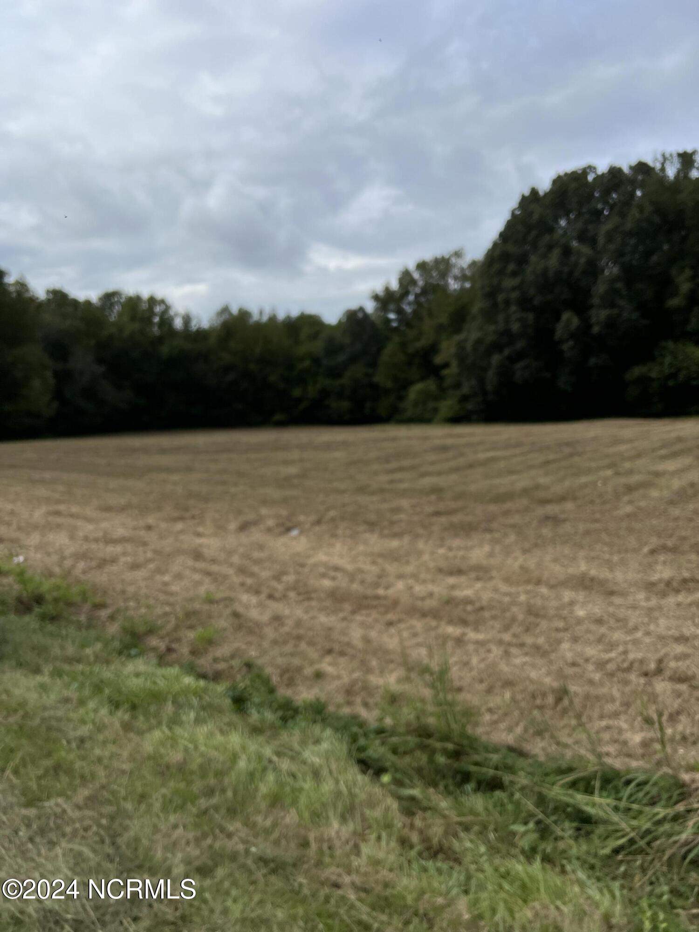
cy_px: 466
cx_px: 350
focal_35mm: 26
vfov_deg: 67.3
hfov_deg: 53.1
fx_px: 700
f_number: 1.5
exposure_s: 1/9434
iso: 50
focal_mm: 5.7
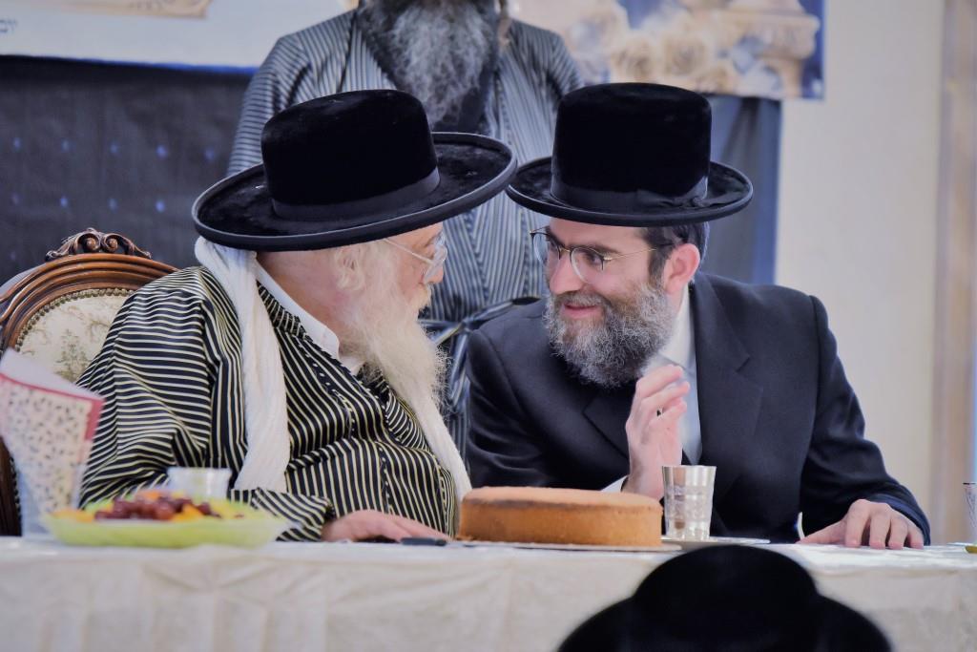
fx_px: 5428
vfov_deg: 6.9
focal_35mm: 200
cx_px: 488
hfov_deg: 10.3
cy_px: 326
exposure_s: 1/400
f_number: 2.8
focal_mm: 200
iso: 1600
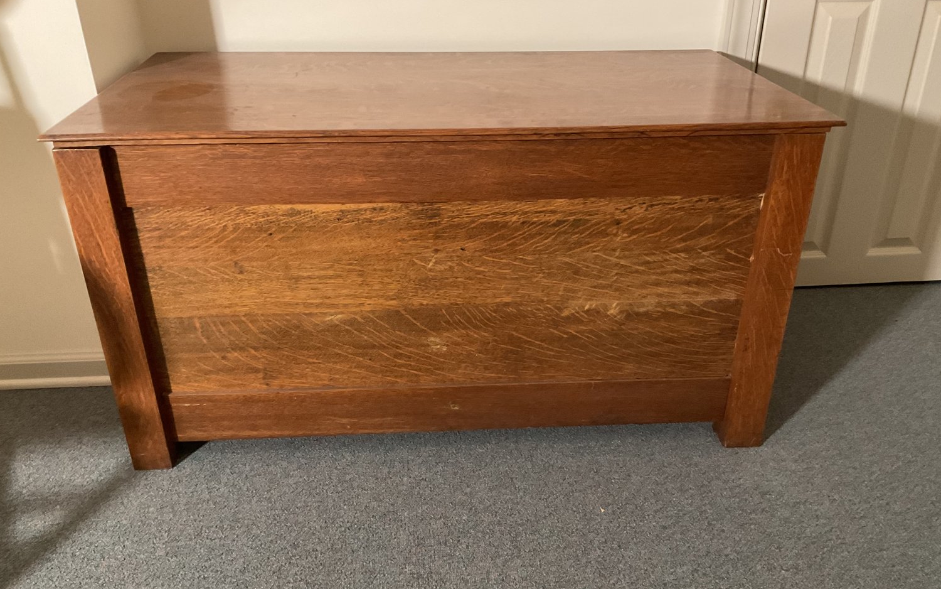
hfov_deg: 61.2
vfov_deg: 40.6
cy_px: 298
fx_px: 795
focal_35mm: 31
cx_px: 470
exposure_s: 1/40
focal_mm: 3
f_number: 1.8
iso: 250
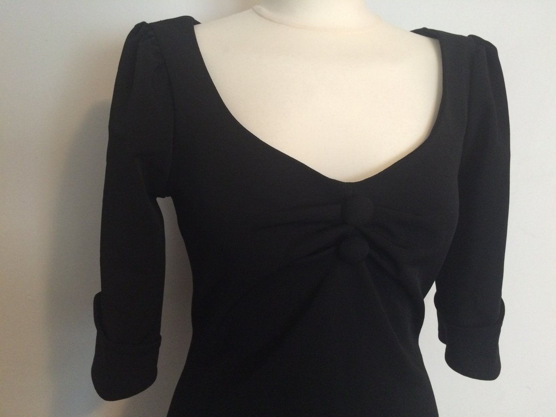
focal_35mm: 29
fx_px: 466
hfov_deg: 61.7
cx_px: 278
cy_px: 208
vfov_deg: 48.2
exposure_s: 1/33
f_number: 2.2
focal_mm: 4.15
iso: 400
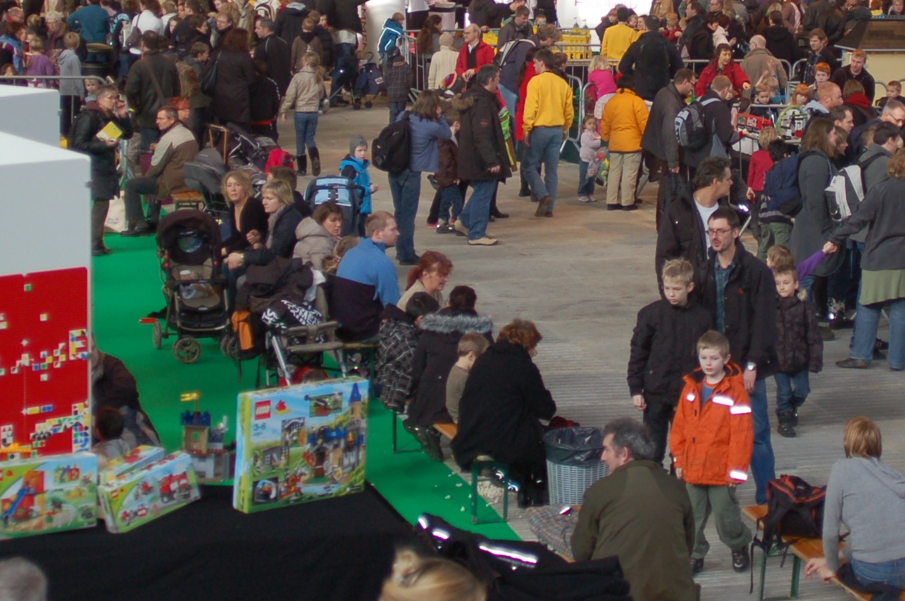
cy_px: 61
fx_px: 2536
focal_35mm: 101
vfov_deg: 13.4
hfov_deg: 20.2
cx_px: 609
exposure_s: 1/160
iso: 400
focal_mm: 32
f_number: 3
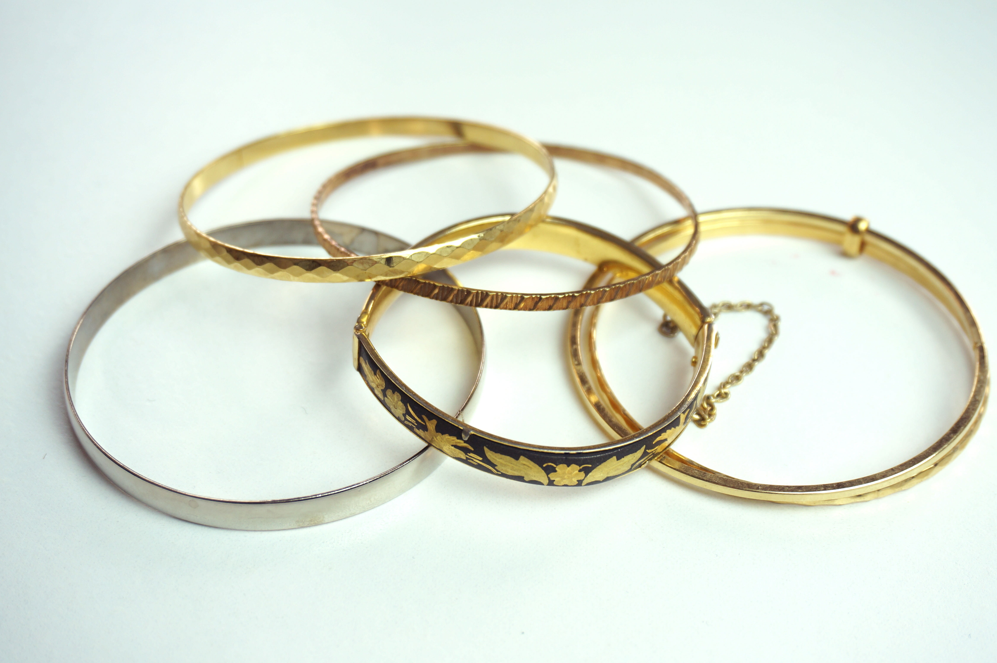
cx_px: 528
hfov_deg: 40.0
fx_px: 1370
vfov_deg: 27.2
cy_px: 333
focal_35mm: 50
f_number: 5
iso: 125
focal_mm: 31
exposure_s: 1/60
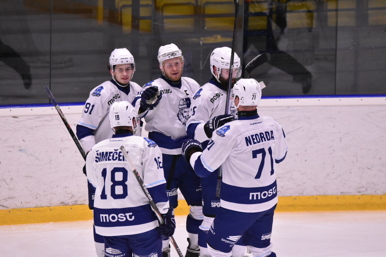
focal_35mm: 465
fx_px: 4985
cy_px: 128
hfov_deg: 4.4
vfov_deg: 3.0
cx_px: 193
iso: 4000
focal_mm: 310
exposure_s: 1/400
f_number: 6
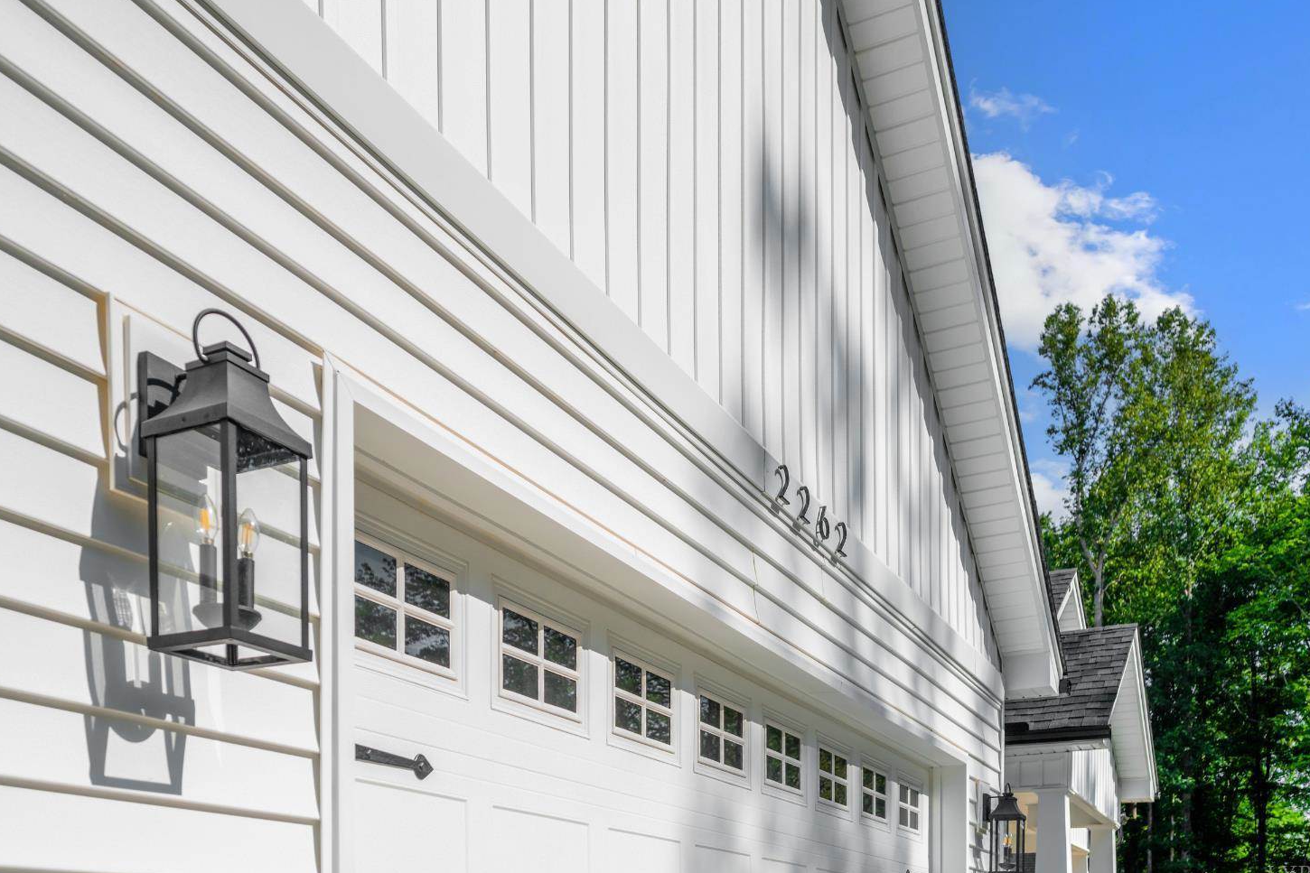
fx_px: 1128
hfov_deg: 60.3
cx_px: 666
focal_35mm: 31
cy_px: 445
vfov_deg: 42.3
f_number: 4
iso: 800
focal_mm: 30
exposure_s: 1/8000
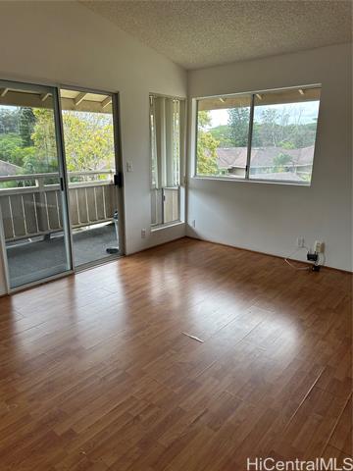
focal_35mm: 24
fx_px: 326
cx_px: 176
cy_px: 236
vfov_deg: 71.6
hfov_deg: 56.8
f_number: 1.78
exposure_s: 1/357
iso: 80
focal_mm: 6.86
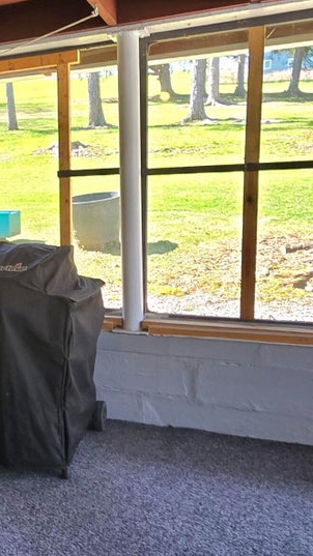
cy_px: 255
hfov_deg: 29.5
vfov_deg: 55.2
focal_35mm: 36
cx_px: -35
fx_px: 531
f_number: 2.2
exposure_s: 1/130
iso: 50
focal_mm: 2.2
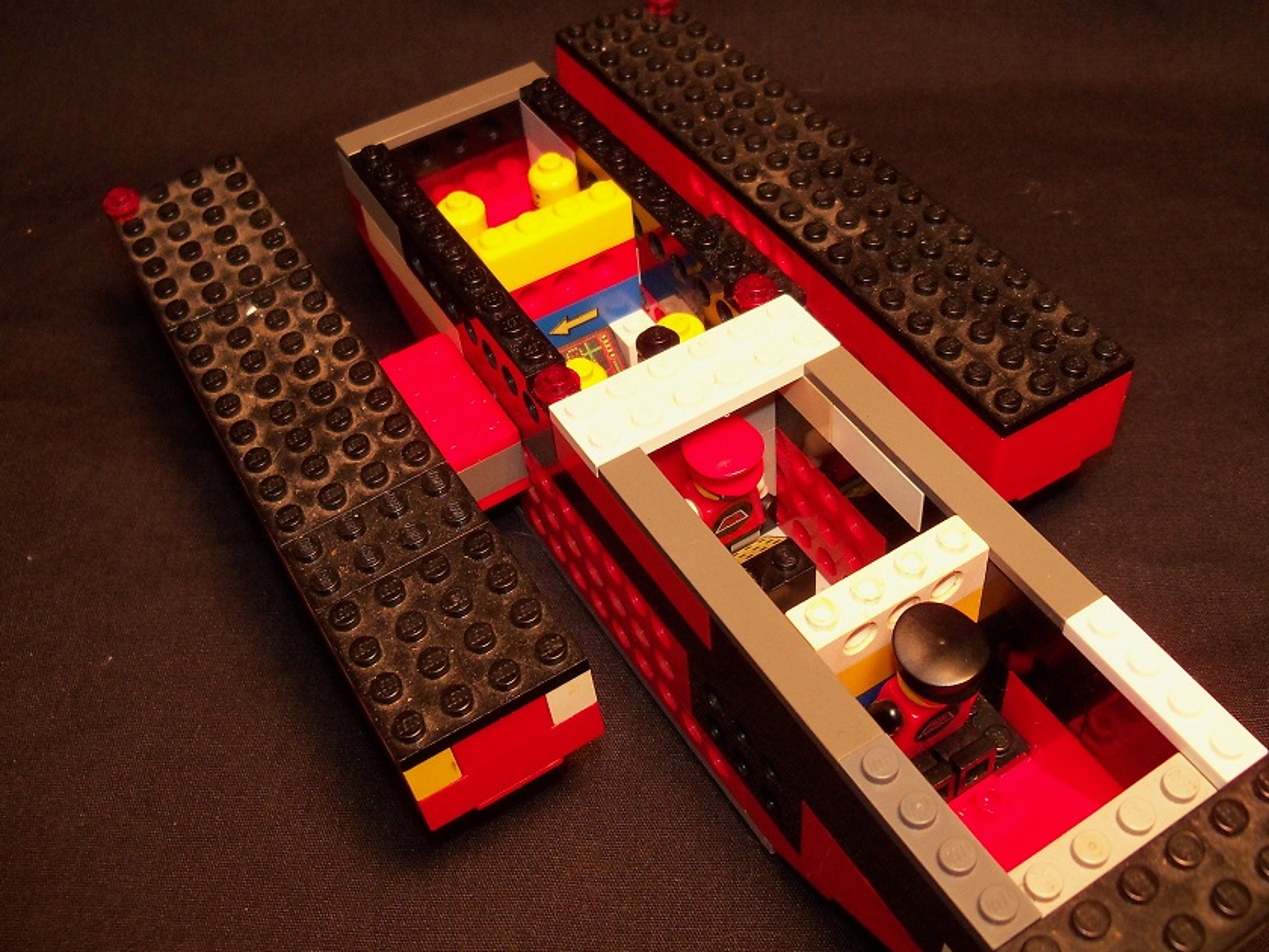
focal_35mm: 38
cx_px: 674
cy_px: 450
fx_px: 1393
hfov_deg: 48.9
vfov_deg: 37.7
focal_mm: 6.2
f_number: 3.5
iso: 200
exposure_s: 1/30
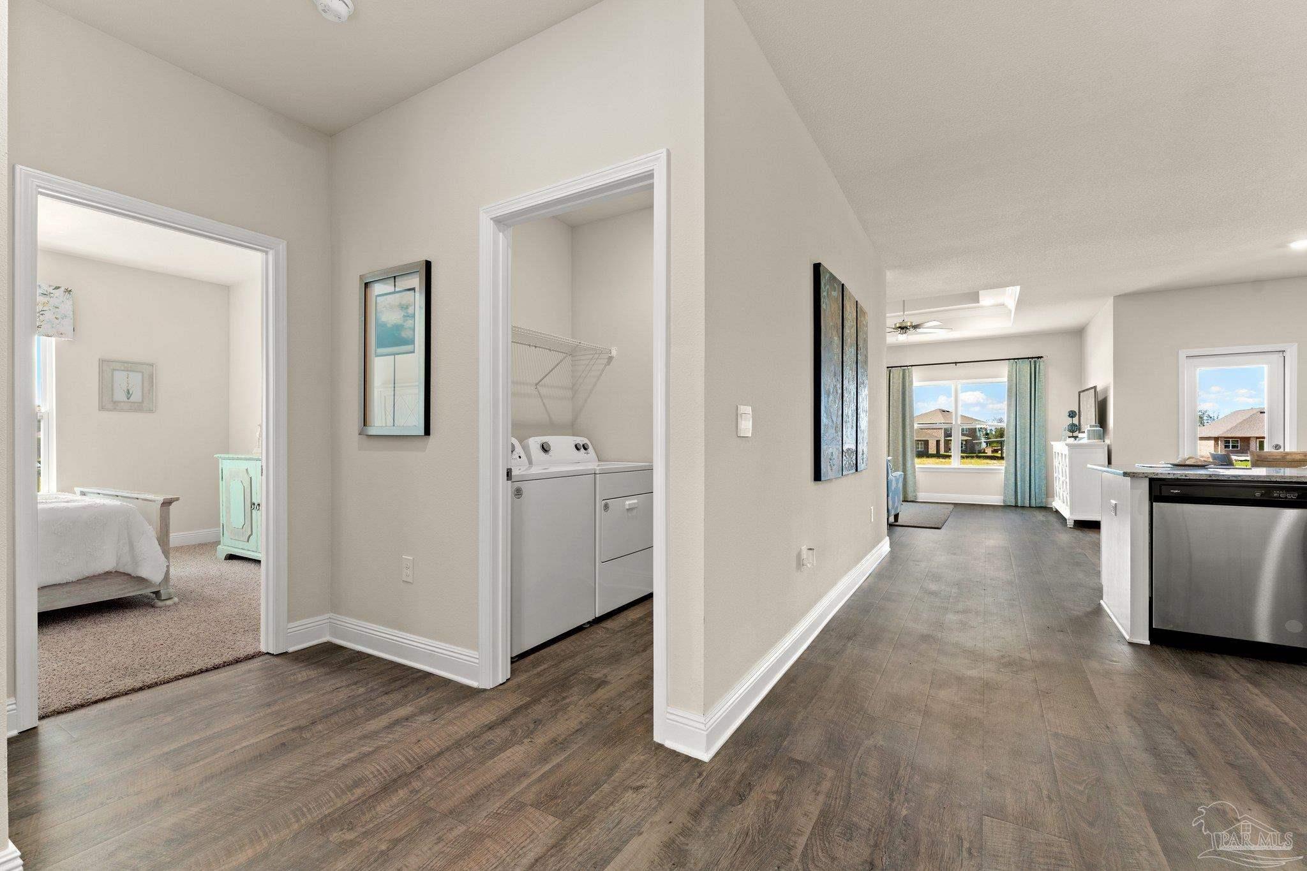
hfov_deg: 98.5
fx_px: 563
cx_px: 654
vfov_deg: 75.5
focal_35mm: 16
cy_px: 436
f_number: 8
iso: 400
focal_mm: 15.5
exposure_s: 1/2
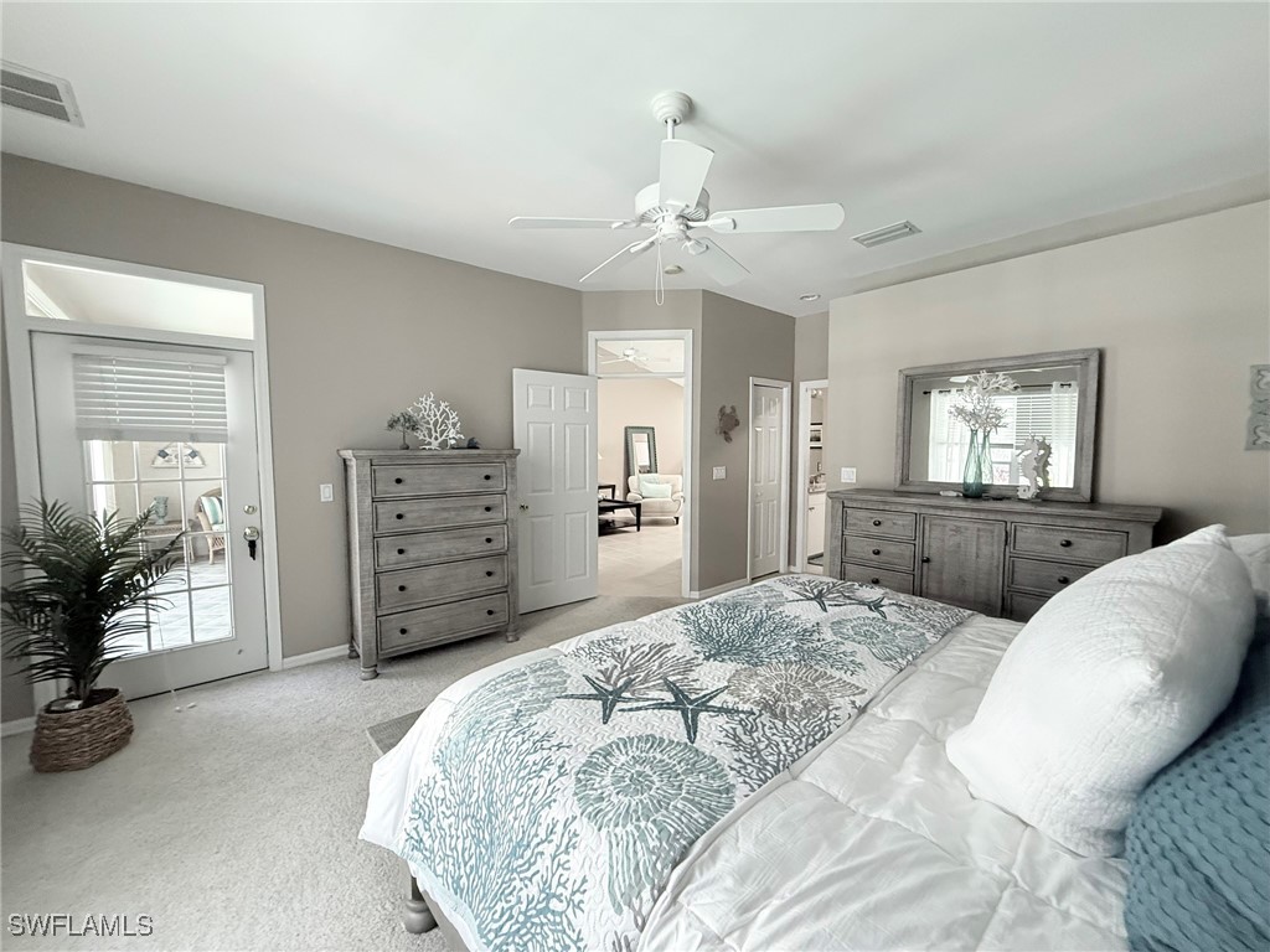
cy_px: 476
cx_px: 635
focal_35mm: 14
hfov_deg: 102.1
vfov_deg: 85.7
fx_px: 514
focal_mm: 2.22
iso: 640
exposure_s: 1/60
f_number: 2.2
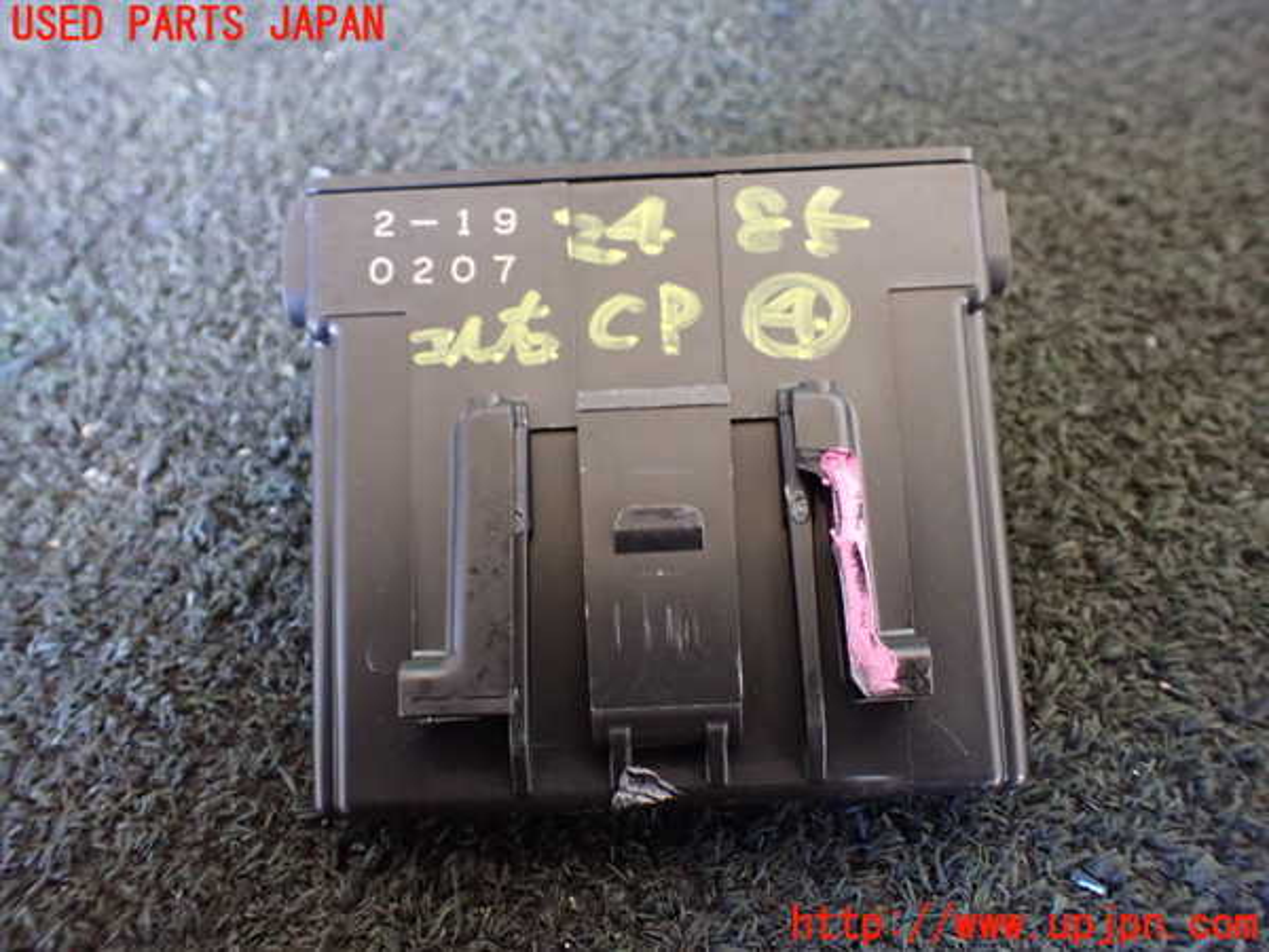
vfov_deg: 46.8
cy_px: 476
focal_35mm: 30
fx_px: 1100
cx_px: 634
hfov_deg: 60.0
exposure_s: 1/30
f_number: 2.3
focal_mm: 5.4
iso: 800
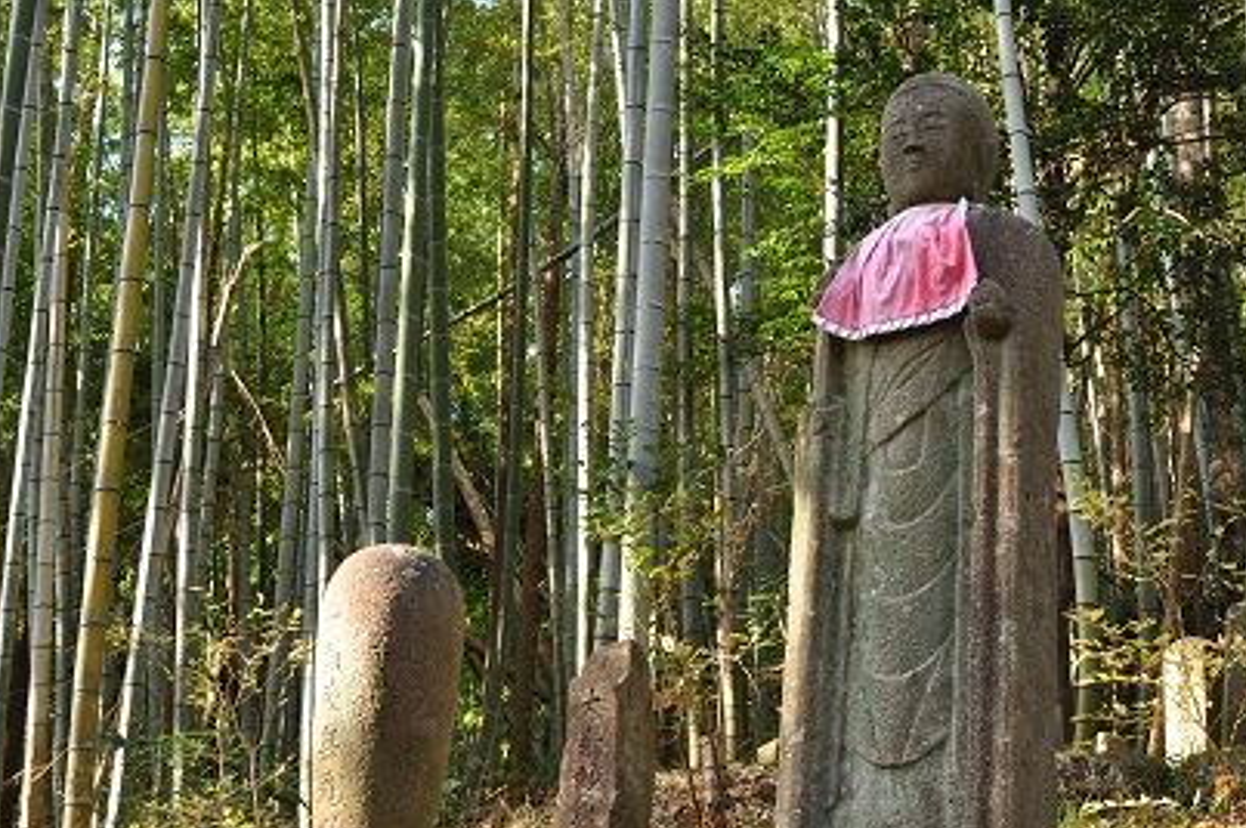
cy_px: 513
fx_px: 2006
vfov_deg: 23.3
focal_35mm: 58
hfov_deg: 34.4
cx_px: 733
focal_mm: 26
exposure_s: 1/250
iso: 500
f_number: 4
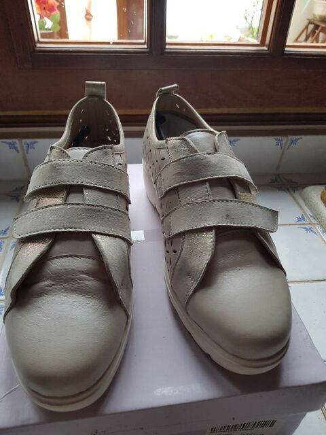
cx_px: 163
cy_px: 218
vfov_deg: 67.3
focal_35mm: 26
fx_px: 326
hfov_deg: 53.1
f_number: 1.7
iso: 125
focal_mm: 4.2
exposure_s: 1/50
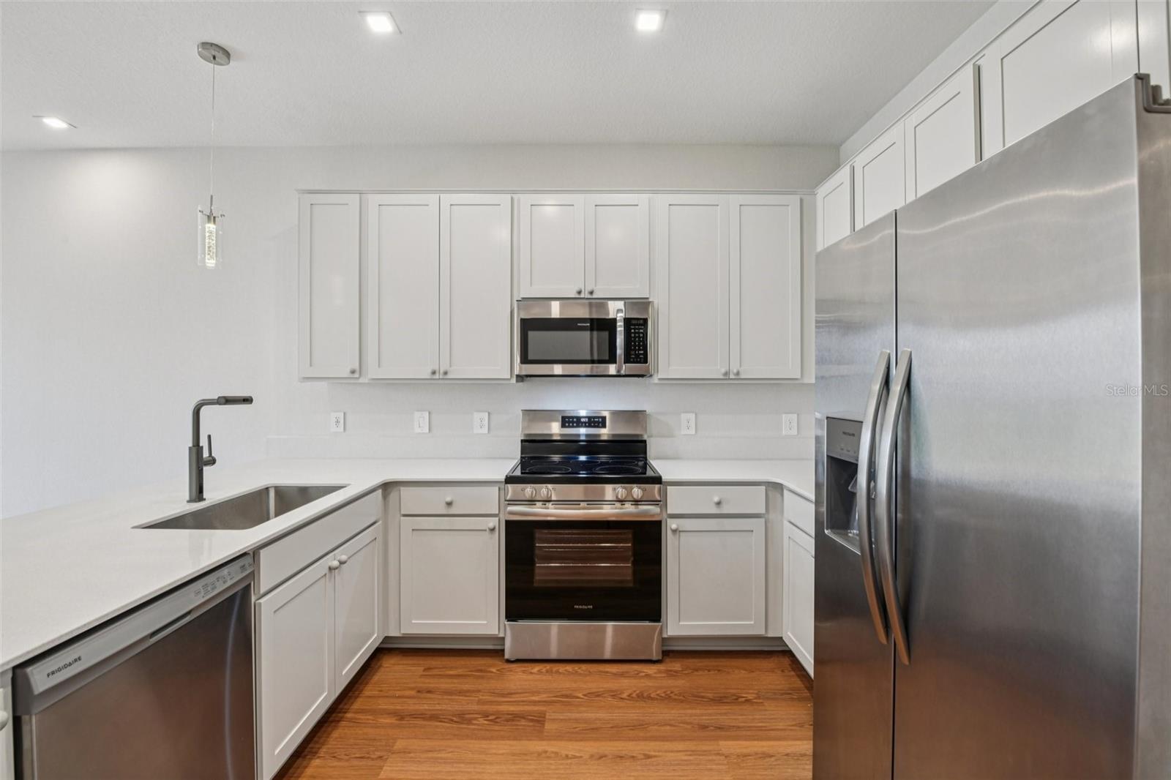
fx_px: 488
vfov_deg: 77.3
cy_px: 390
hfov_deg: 100.4
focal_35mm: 15
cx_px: 586
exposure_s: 1/8
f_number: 8
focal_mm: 15
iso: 400
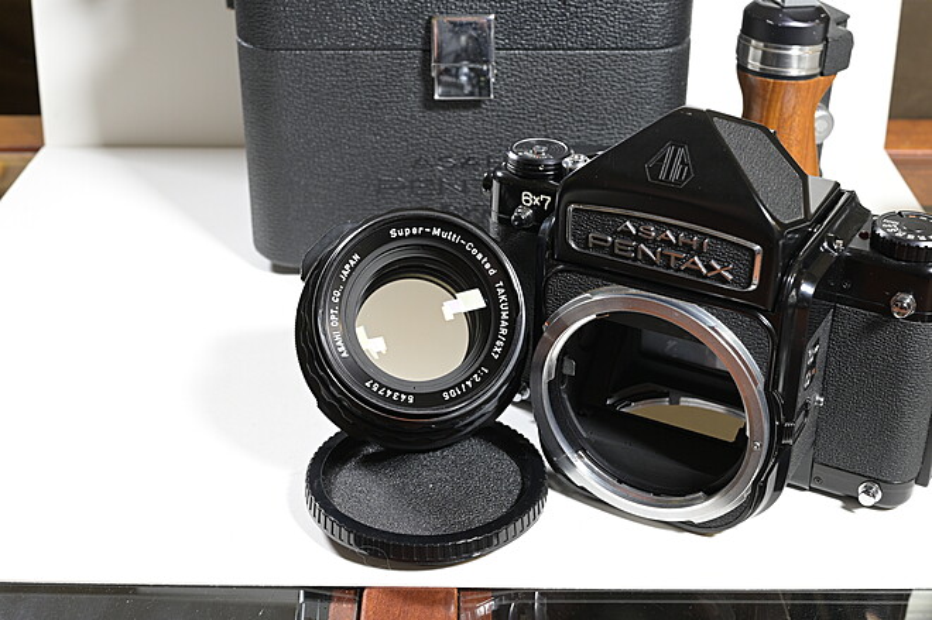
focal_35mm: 52
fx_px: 1345
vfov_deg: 26.0
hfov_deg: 38.2
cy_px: 310
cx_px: 466
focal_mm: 35
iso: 400
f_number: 8
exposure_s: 1/4
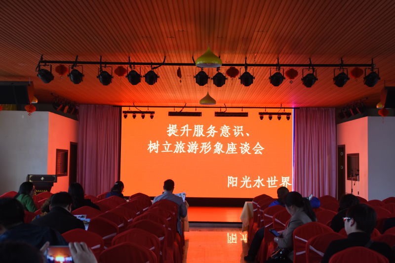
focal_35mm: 48
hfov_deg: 41.1
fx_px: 527
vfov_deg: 28.1
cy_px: 132
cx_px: 198
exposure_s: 1/100
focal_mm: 32
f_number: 5
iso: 1000
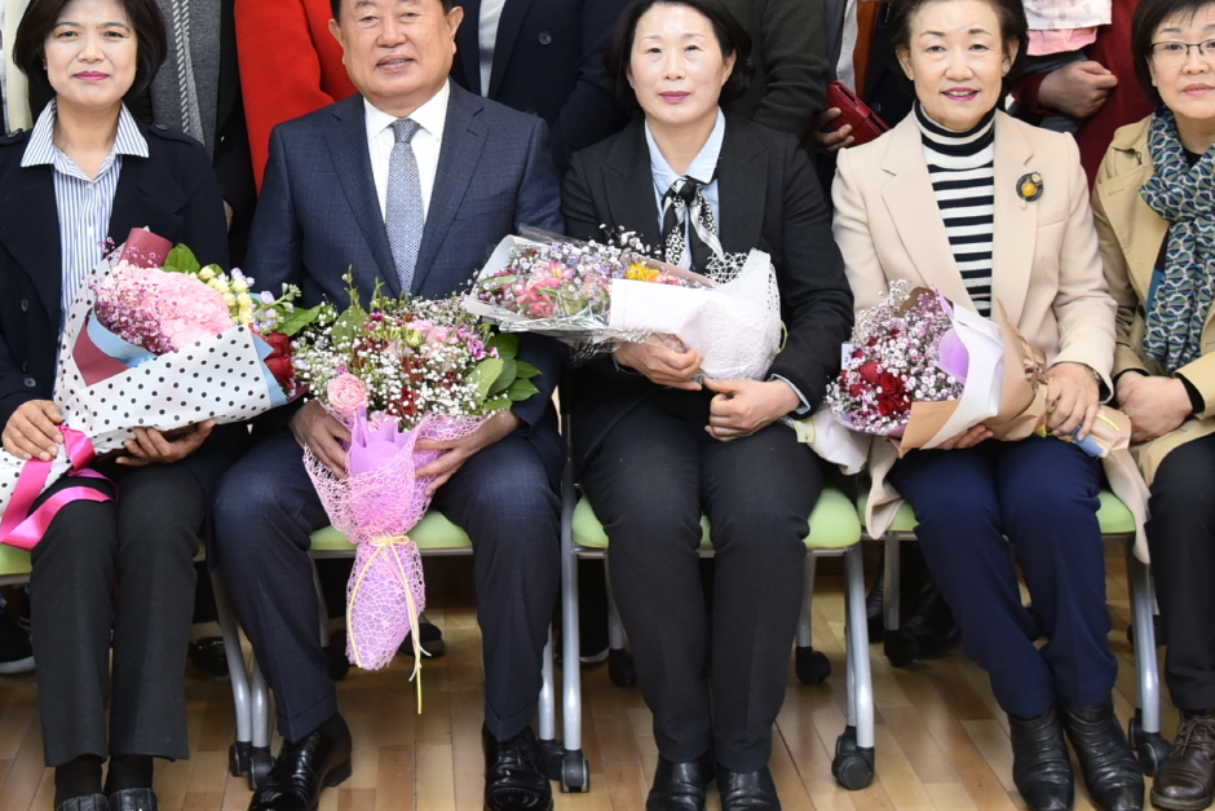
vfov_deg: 19.8
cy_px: 25
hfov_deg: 29.9
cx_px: 415
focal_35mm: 67
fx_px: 2261
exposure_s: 1/125
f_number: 4.5
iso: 800
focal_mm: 30
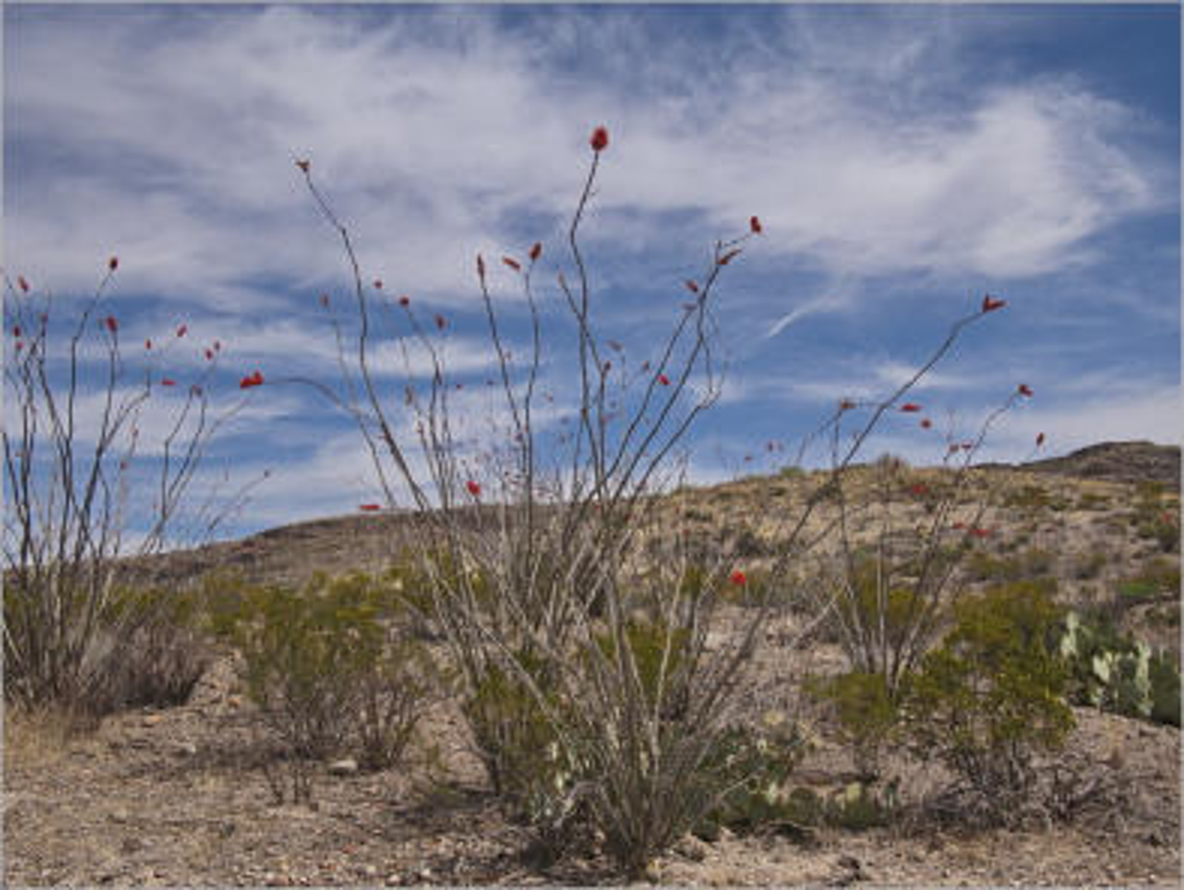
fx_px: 1164
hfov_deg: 53.9
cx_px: 592
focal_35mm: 34
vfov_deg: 41.8
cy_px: 445
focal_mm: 17
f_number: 9
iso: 200
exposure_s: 1/640
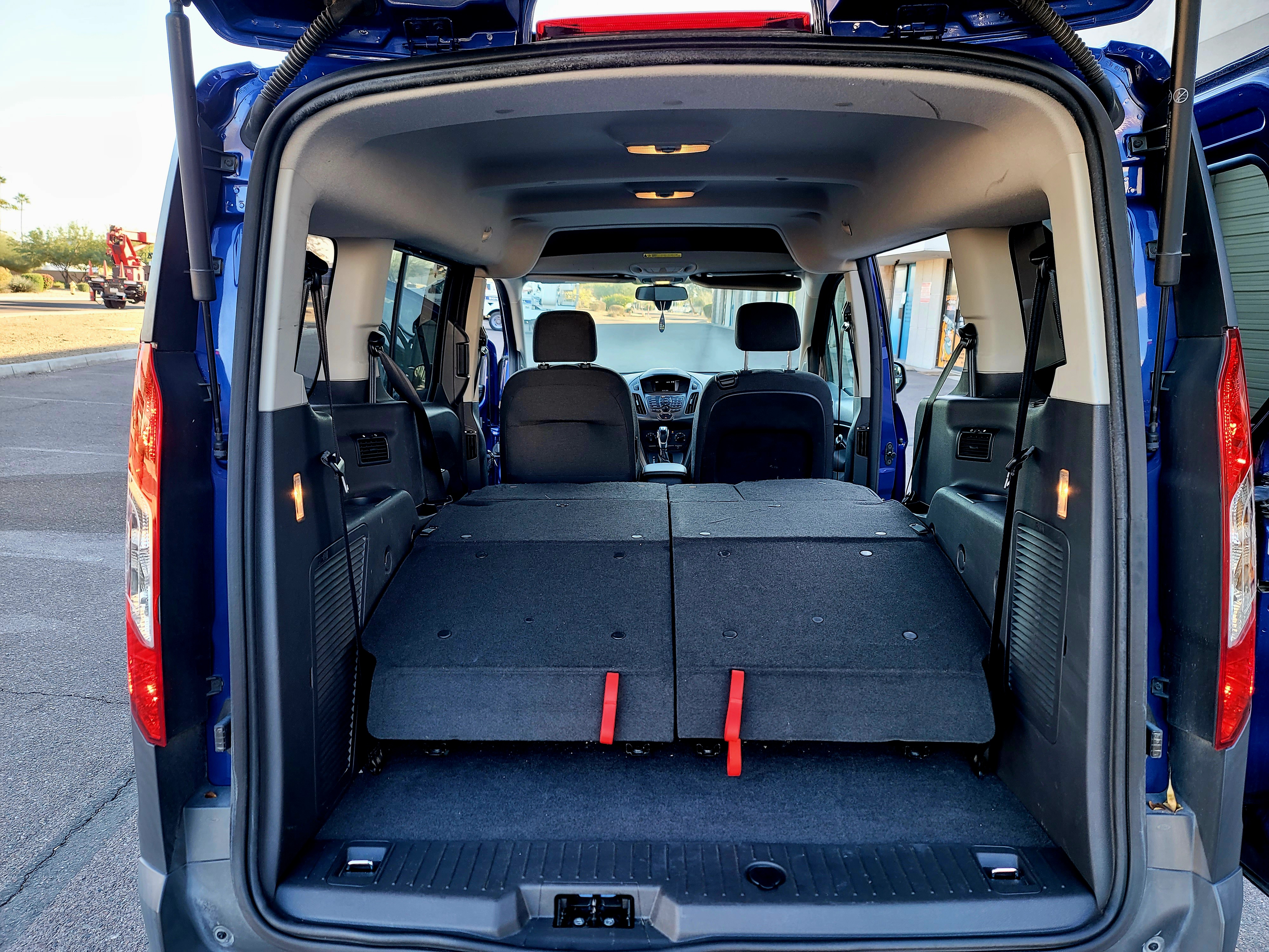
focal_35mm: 25
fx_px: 916
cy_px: 476
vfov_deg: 54.9
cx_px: 634
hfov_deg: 69.4
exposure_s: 1/120
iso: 100
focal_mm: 7
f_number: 1.8
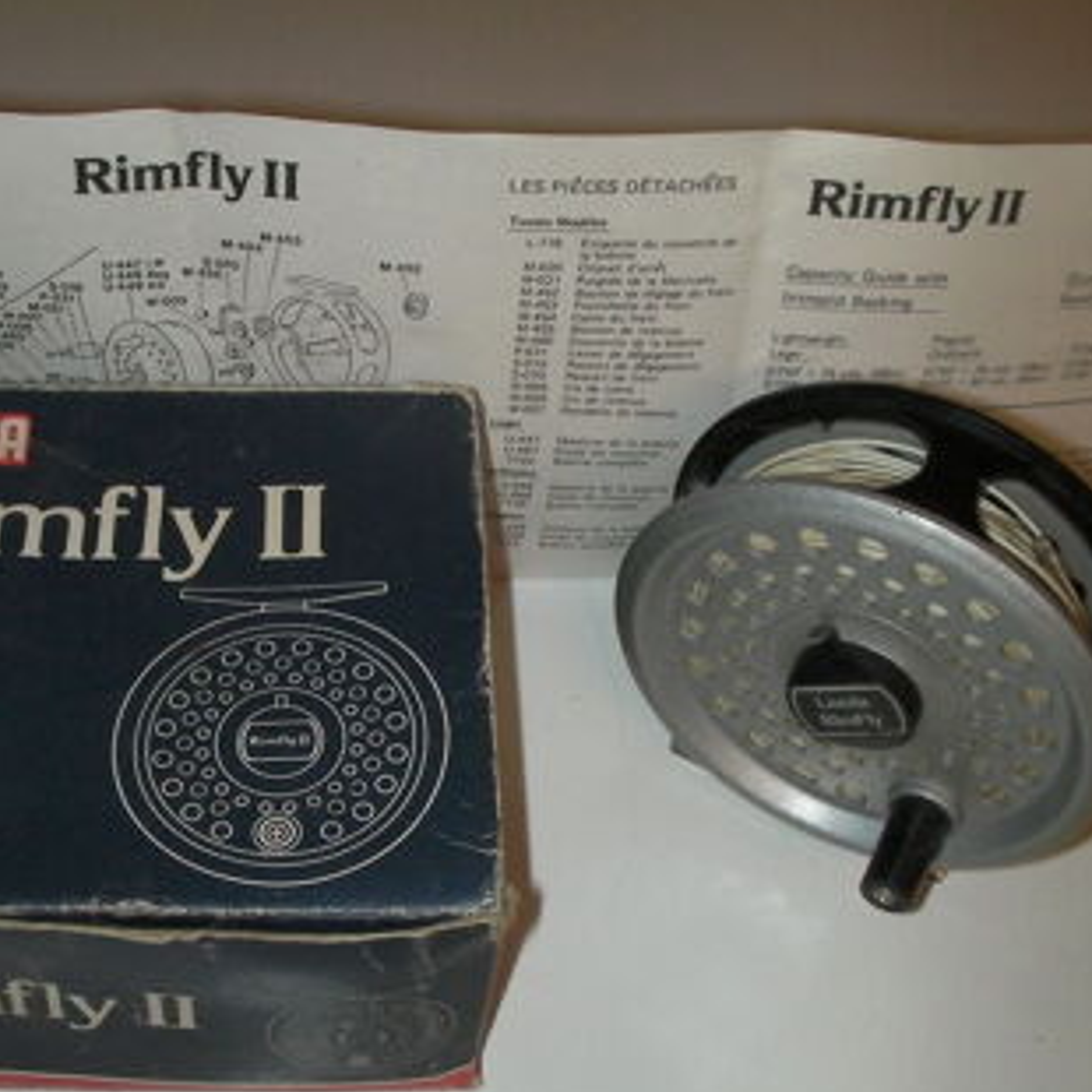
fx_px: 1856
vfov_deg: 32.8
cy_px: 592
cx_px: 384
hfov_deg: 32.6
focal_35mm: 52
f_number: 5.6
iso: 200
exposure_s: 1/30
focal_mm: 6.3
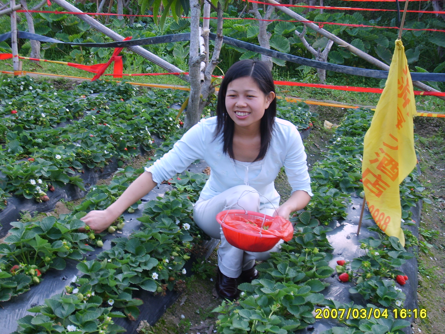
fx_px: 668
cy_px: 167
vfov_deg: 28.0
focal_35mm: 52
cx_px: 222
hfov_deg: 36.8
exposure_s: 1/60
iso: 50
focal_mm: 8.7
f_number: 3.3
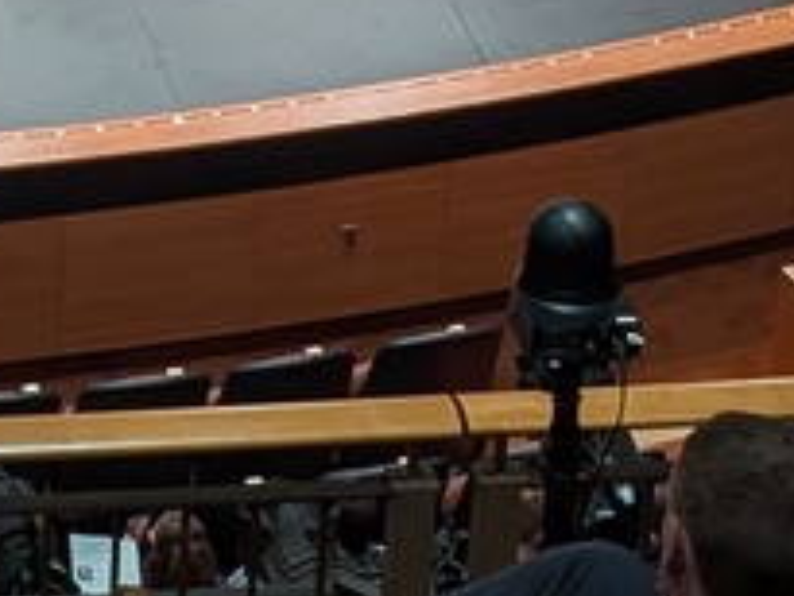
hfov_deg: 7.9
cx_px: -430
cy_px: -822
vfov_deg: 5.8
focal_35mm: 245
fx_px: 5623
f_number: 1.68
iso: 172
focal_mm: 6.9
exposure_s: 1/30
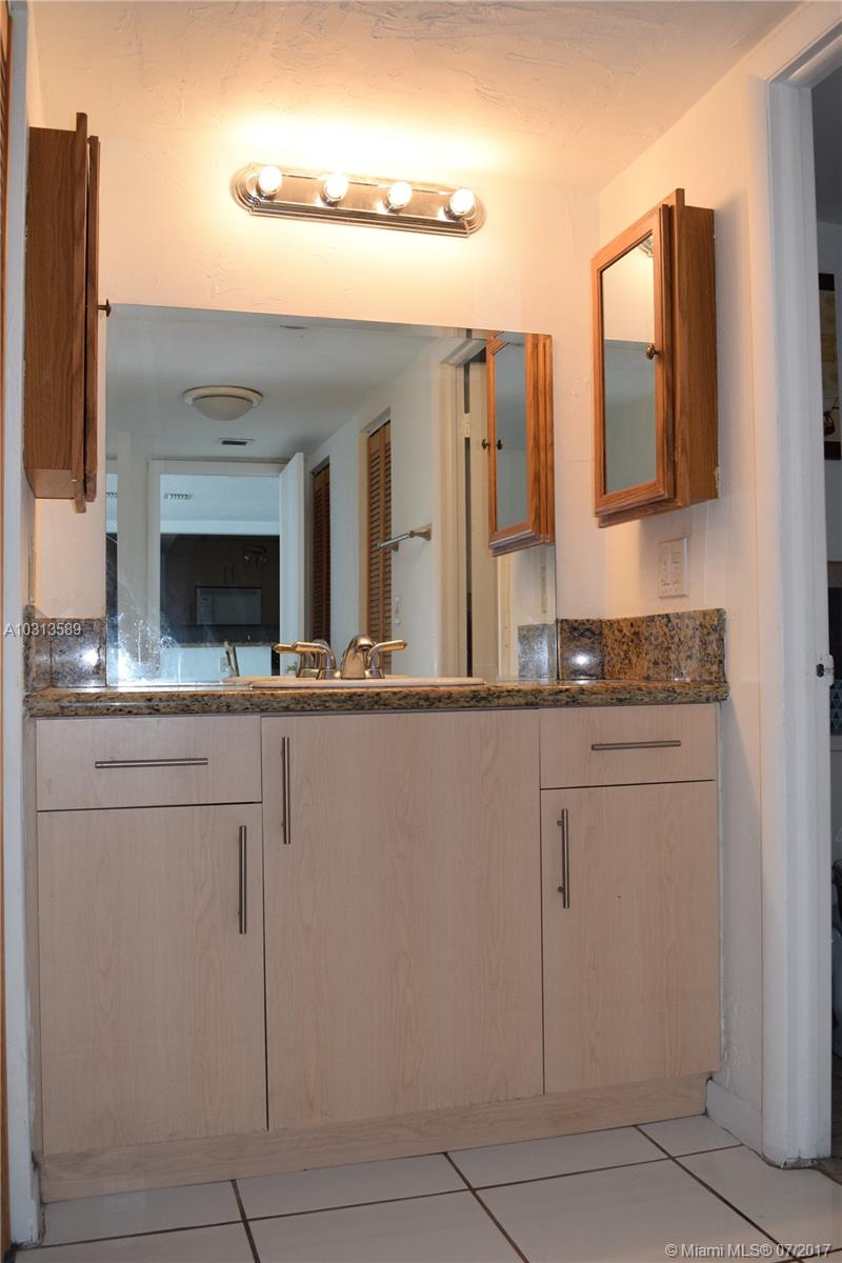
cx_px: 421
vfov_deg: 57.2
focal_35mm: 33
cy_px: 632
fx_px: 1158
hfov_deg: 40.0
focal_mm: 22
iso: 800
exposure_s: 1/125
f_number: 5.6
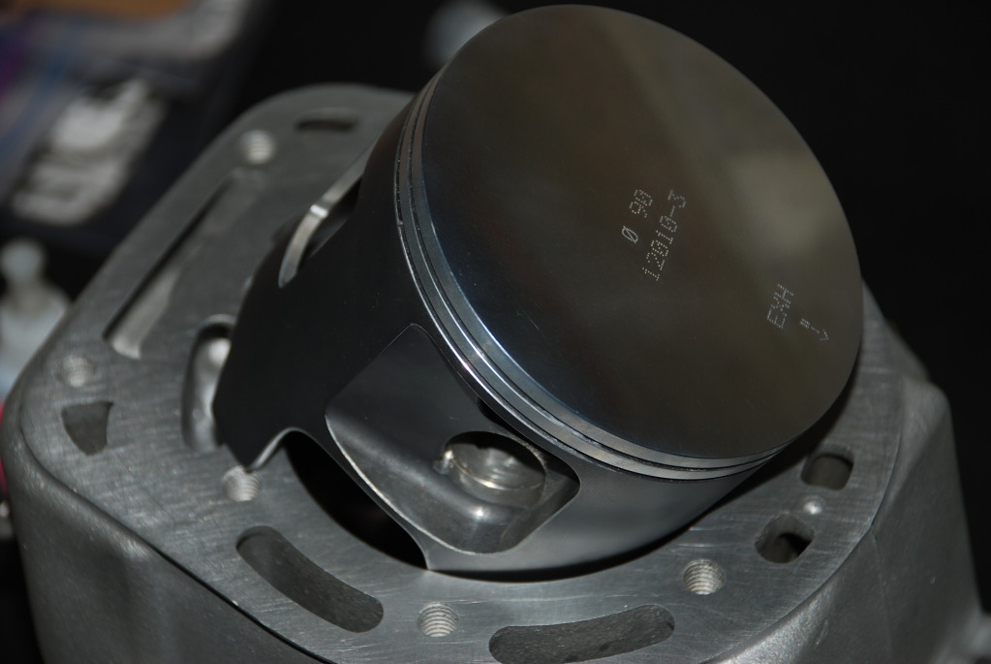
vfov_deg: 9.7
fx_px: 3928
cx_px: 496
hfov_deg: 14.4
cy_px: 332
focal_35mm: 142
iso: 100
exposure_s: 1/125
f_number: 5.6
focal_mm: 95
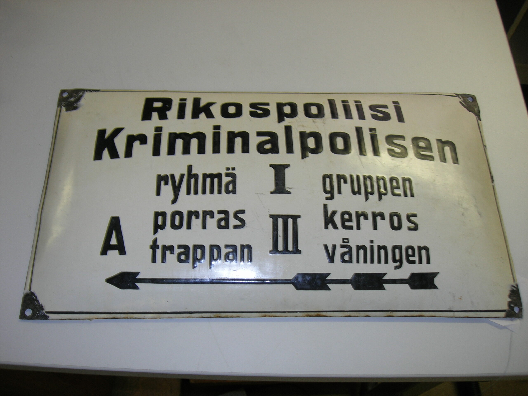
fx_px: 580
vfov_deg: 37.7
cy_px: 198
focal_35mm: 38
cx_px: 264
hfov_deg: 49.0
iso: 64
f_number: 2.8
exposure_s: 1/30
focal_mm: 7.8
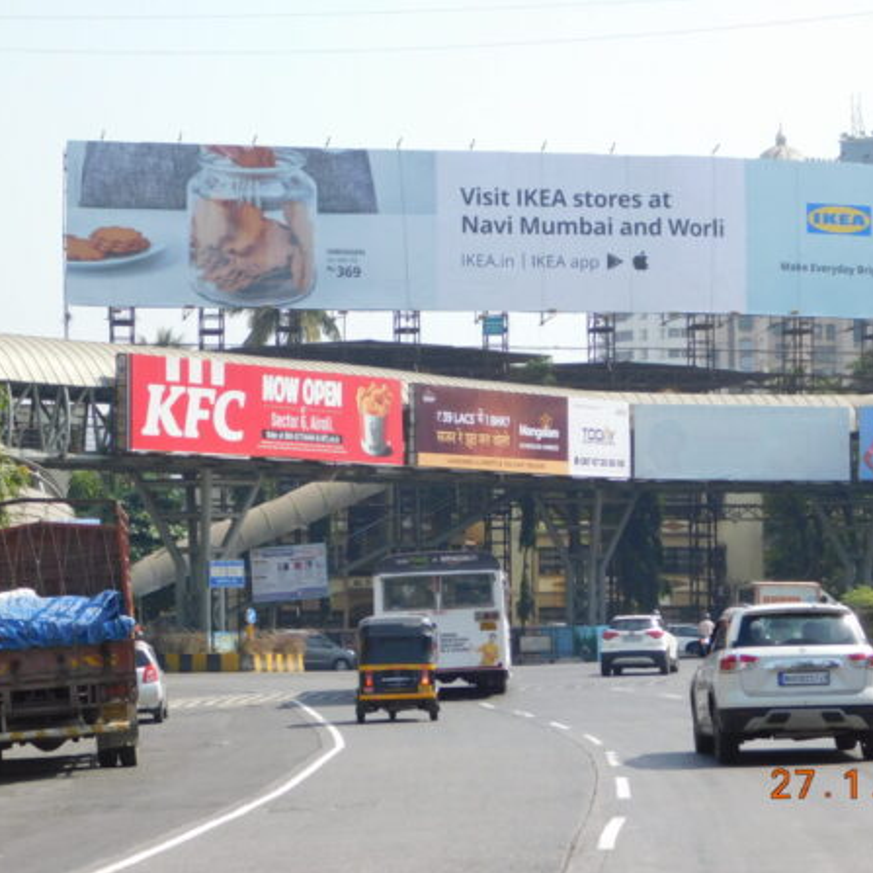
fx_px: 3082
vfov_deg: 16.1
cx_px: 471
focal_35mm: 108
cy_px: 437
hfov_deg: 16.1
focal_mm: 16.1
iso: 125
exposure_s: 1/500
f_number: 4.5
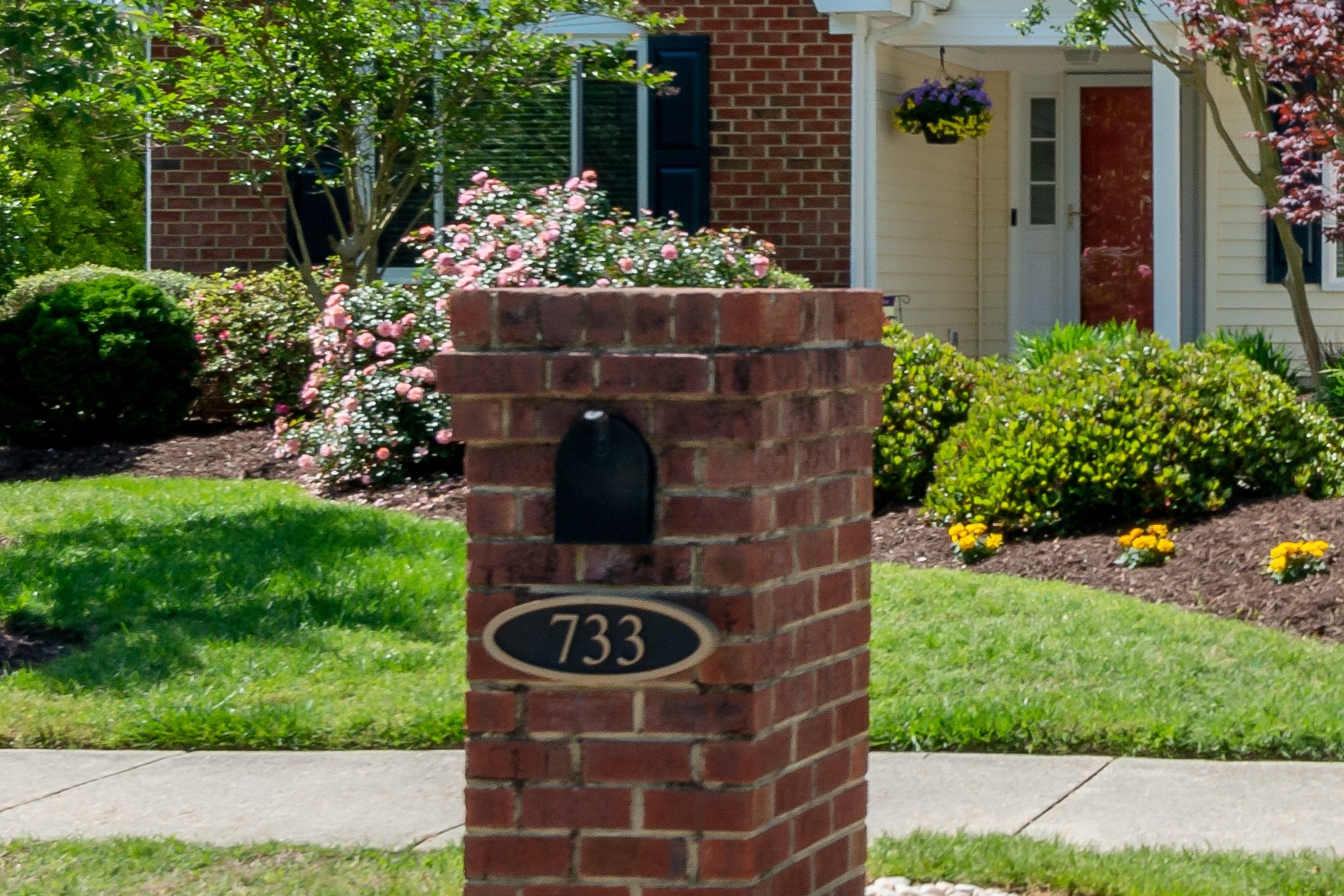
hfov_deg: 23.5
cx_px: 1601
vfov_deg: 17.2
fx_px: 2950
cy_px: 299
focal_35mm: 79
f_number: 9
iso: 200
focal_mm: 19
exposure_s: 1/400
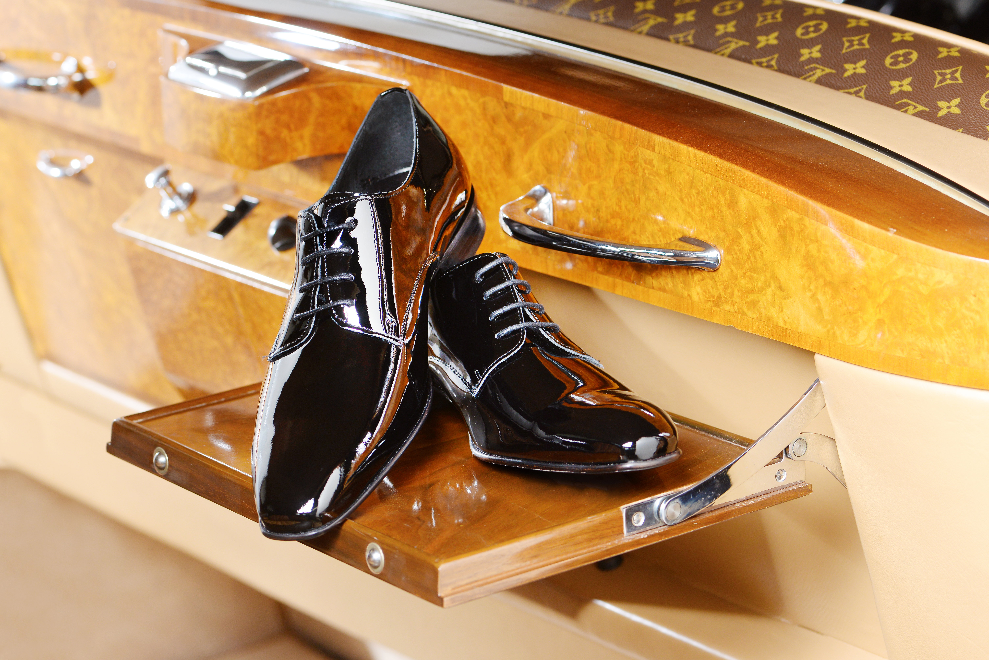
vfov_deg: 13.1
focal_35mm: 105
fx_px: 2886
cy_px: 330
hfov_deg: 19.4
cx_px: 494
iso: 640
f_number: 6.3
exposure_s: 1/100
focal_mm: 105
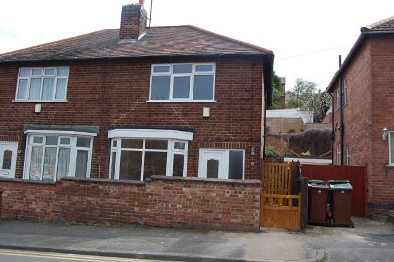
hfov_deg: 62.0
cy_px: 131
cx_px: 197
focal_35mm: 30
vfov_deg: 43.5
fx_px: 328
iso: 200
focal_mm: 20
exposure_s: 1/200
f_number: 7.1
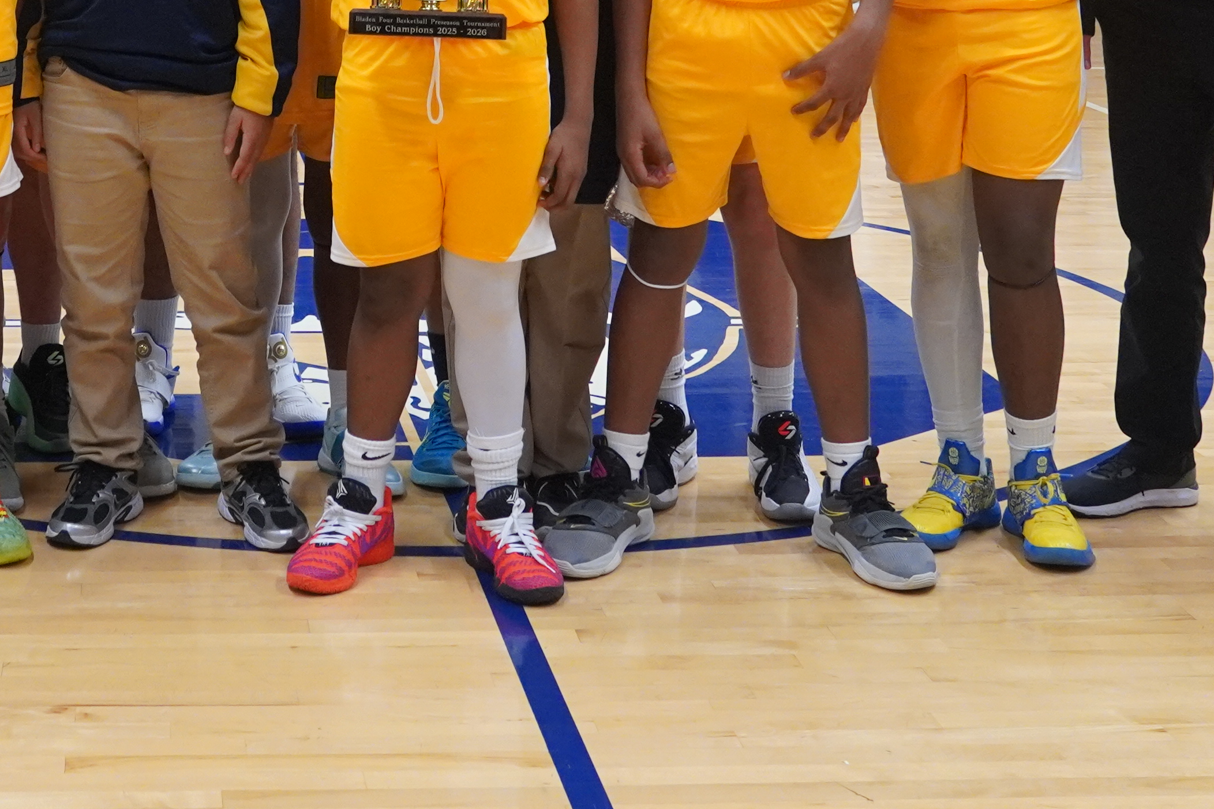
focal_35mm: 77
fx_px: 2597
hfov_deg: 25.8
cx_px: 219
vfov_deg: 17.1
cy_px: -88
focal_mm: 18
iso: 2000
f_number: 4
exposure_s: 1/160
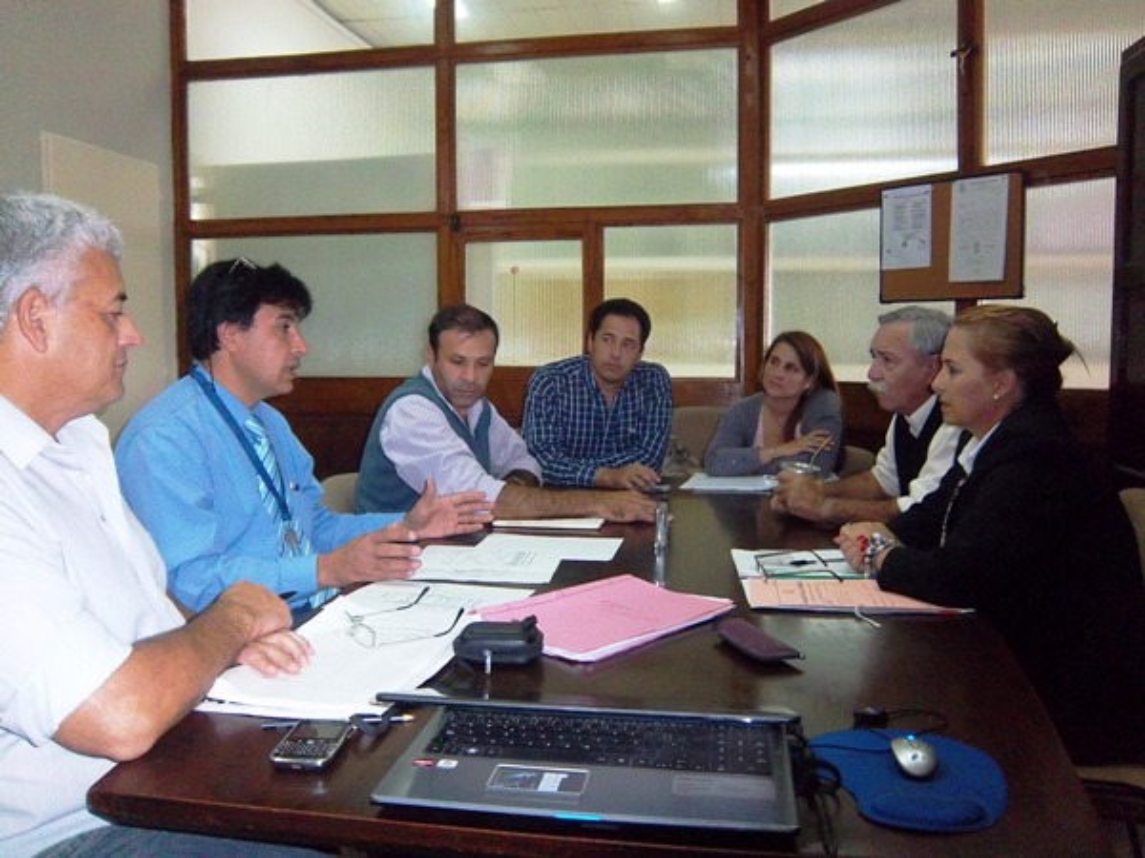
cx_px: 572
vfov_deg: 49.7
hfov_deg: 63.4
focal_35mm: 28
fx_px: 926
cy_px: 429
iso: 320
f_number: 3.5
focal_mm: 5.05
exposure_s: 1/30
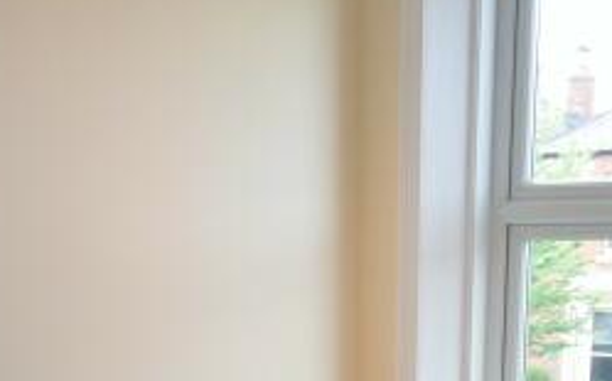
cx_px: 241
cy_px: 495
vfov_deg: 19.0
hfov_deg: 32.4
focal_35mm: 63
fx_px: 1050
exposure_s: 1/125
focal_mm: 10
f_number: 5.6
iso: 560
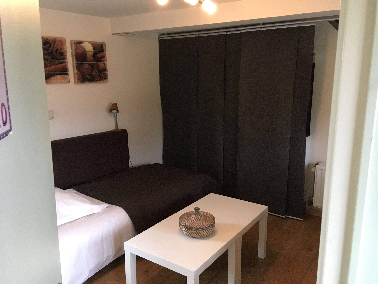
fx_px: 317
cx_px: 189
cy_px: 142
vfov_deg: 48.2
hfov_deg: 61.7
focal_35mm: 29
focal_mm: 4.15
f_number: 2.2
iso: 200
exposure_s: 1/25
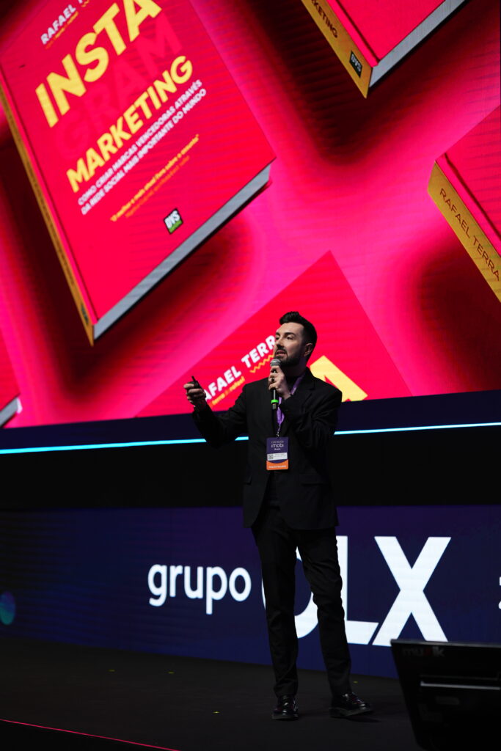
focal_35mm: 85
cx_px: 250
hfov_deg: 16.1
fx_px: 1774
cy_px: 376
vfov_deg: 23.9
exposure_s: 1/125
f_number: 2
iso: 125
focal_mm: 85
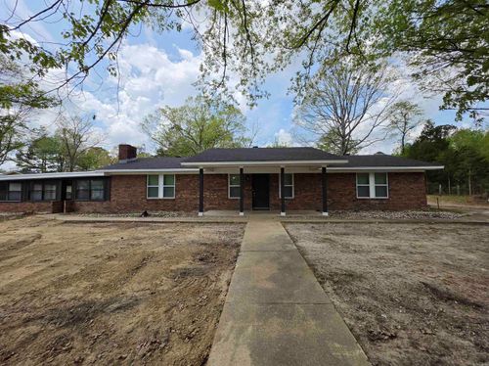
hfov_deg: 106.2
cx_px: 244
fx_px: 183
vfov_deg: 89.8
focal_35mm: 13
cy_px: 183
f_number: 1.9
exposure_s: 1/2500
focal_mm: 2.2
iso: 32
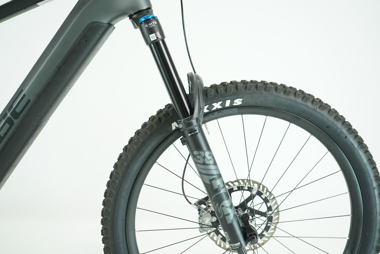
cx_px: 190
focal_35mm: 37
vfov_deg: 35.9
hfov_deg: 51.9
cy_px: 127
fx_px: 391
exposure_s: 1/200
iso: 2500
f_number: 5.6
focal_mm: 37
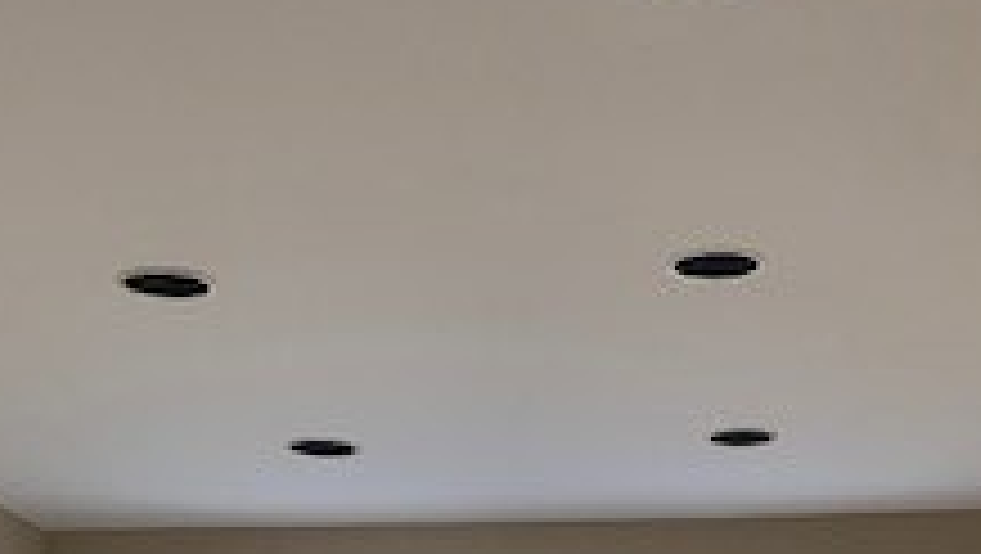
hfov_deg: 25.4
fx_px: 2161
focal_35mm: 83
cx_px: 688
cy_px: 1018
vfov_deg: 13.1
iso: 64
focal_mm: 4.25
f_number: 1.8
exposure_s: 1/120
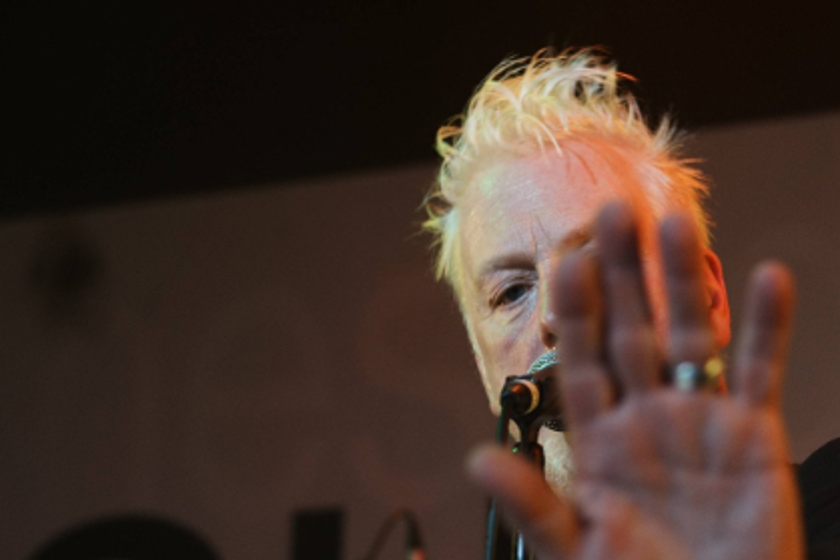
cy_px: 419
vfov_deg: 15.6
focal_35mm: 87
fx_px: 2031
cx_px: 579
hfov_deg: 23.2
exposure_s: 1/50
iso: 400
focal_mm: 27
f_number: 1.6
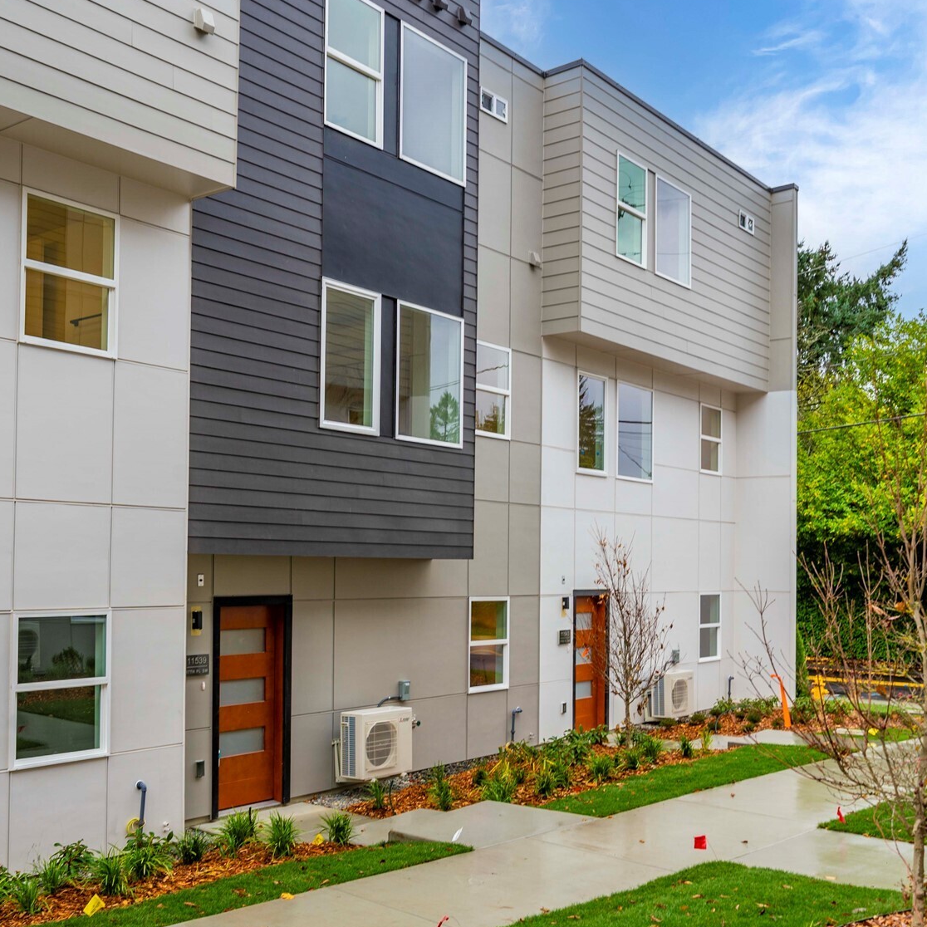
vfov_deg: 52.5
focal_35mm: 31
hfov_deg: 52.5
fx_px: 939
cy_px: 459
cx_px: 431
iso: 125
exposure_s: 1/30
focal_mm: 24
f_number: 8
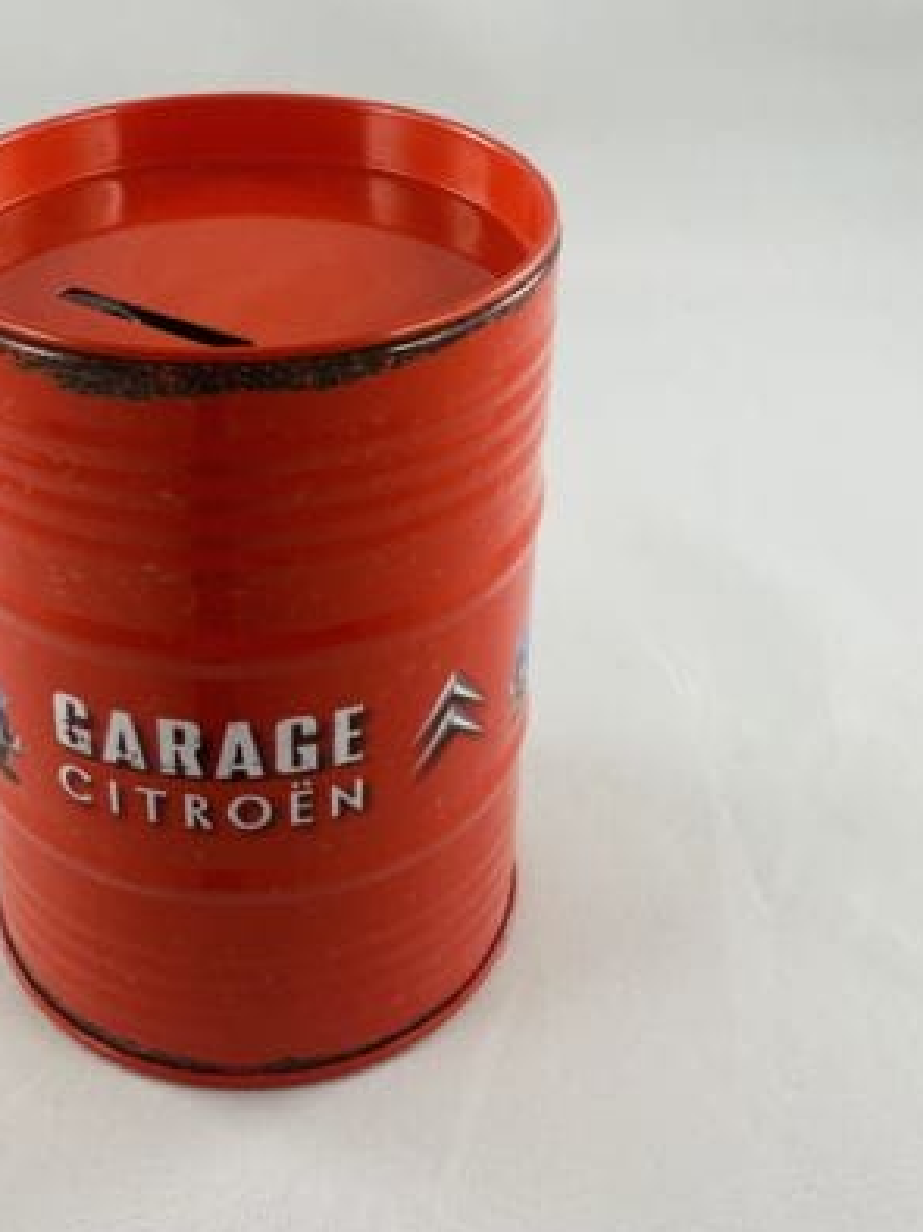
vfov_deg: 42.7
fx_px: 1566
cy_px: 486
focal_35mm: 44
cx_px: 322
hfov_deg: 32.6
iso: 50
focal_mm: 4.25
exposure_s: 1/100
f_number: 1.8
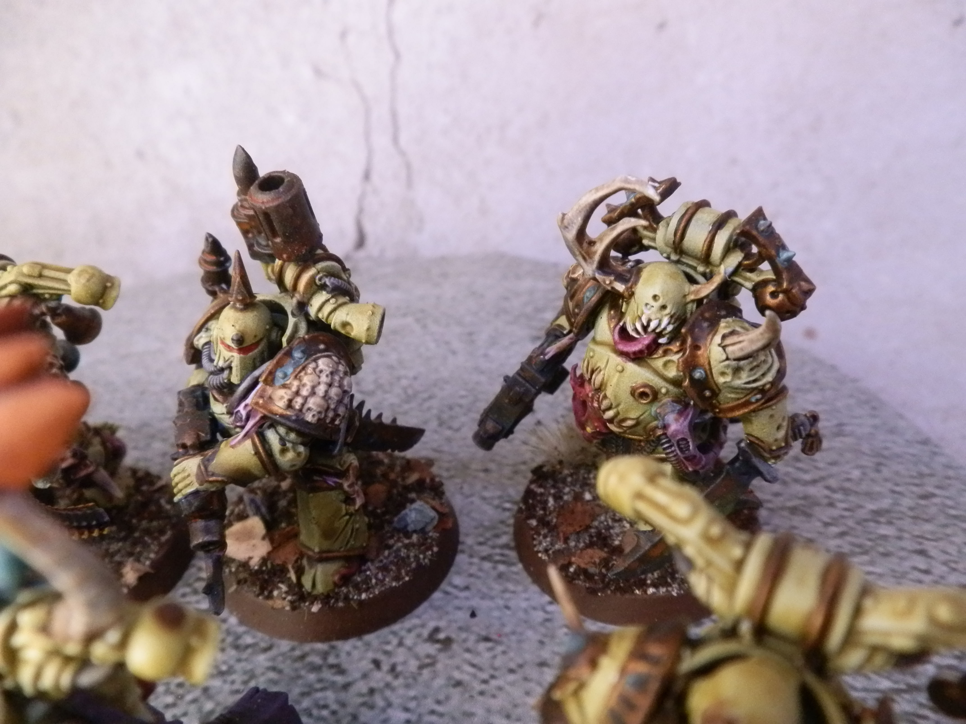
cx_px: 483
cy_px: 362
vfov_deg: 49.7
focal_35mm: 28
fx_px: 781
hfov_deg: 63.4
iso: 400
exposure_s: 1/100
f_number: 3.1
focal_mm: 5
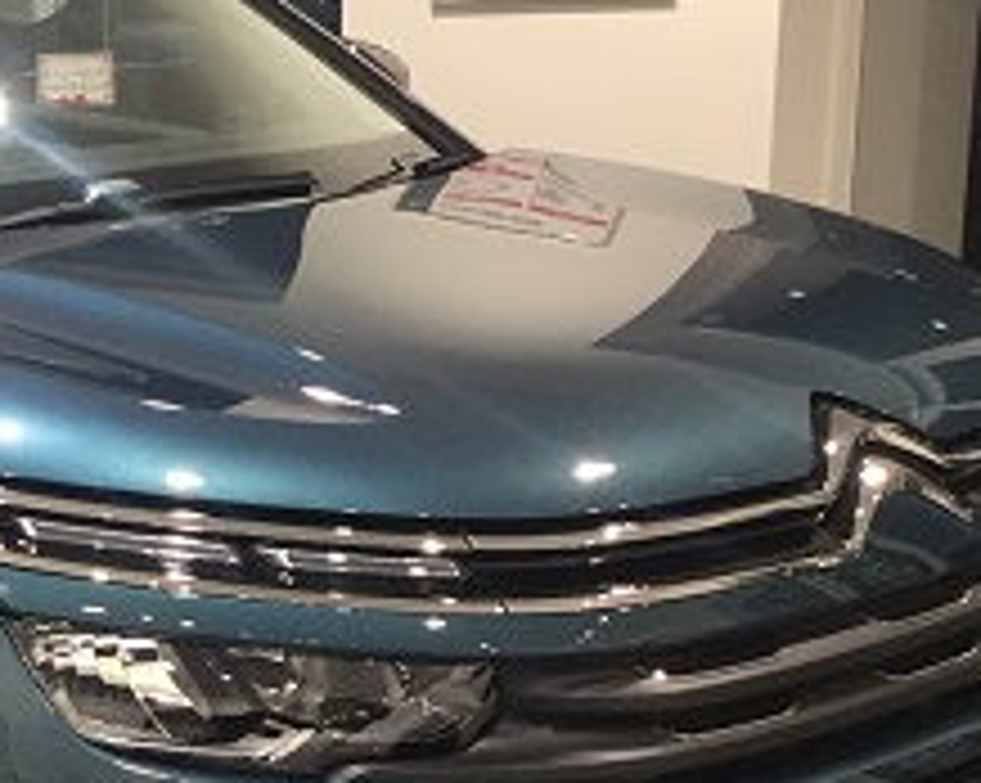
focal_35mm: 89
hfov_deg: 20.9
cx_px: 18
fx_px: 2582
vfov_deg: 17.1
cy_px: 608
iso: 80
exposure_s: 1/30
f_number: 2.4
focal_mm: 3.3
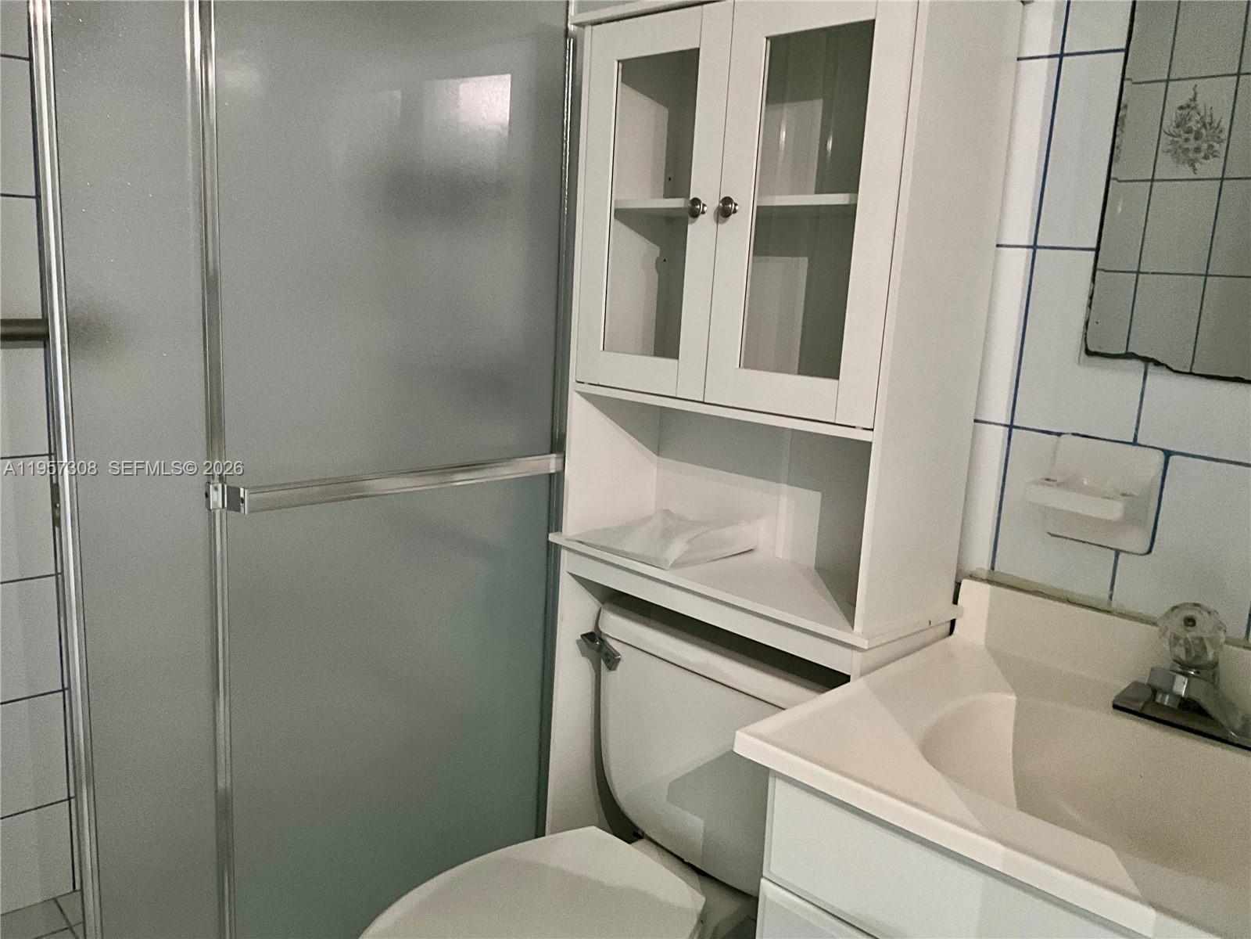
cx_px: 626
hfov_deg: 61.7
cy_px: 470
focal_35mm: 29
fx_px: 1048
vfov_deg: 48.2
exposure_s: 1/30
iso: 320
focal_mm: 3
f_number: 1.8
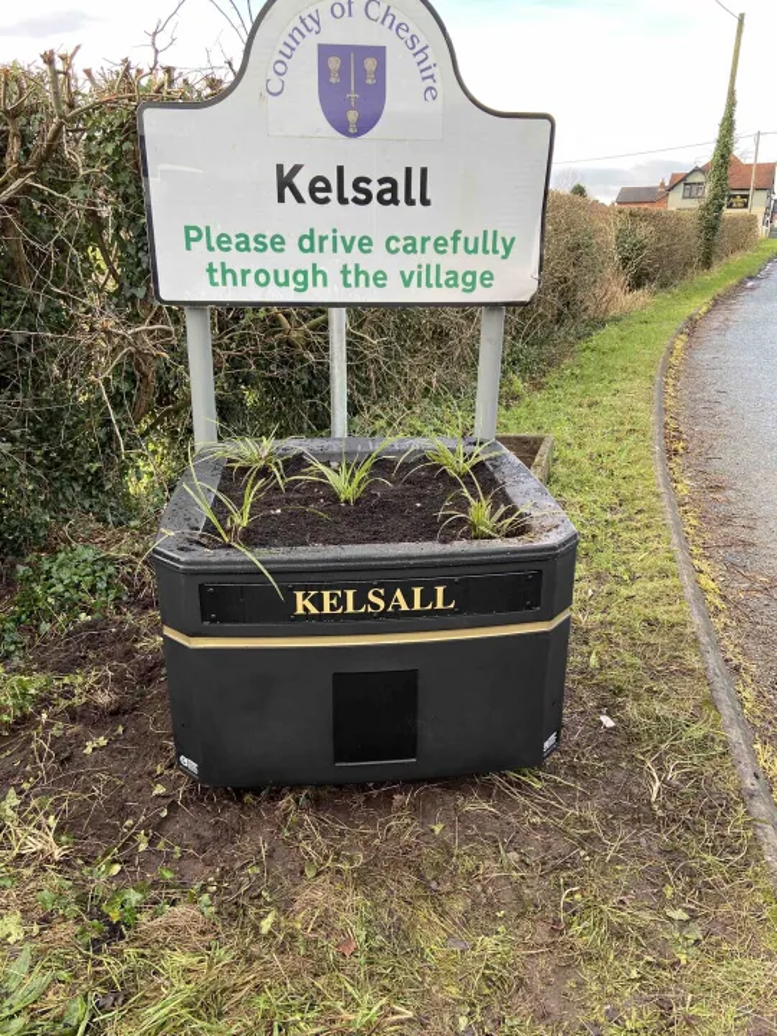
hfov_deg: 53.1
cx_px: 388
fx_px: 778
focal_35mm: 26
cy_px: 518
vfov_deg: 67.3
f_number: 1.8
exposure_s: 1/122
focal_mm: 4.25
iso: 40
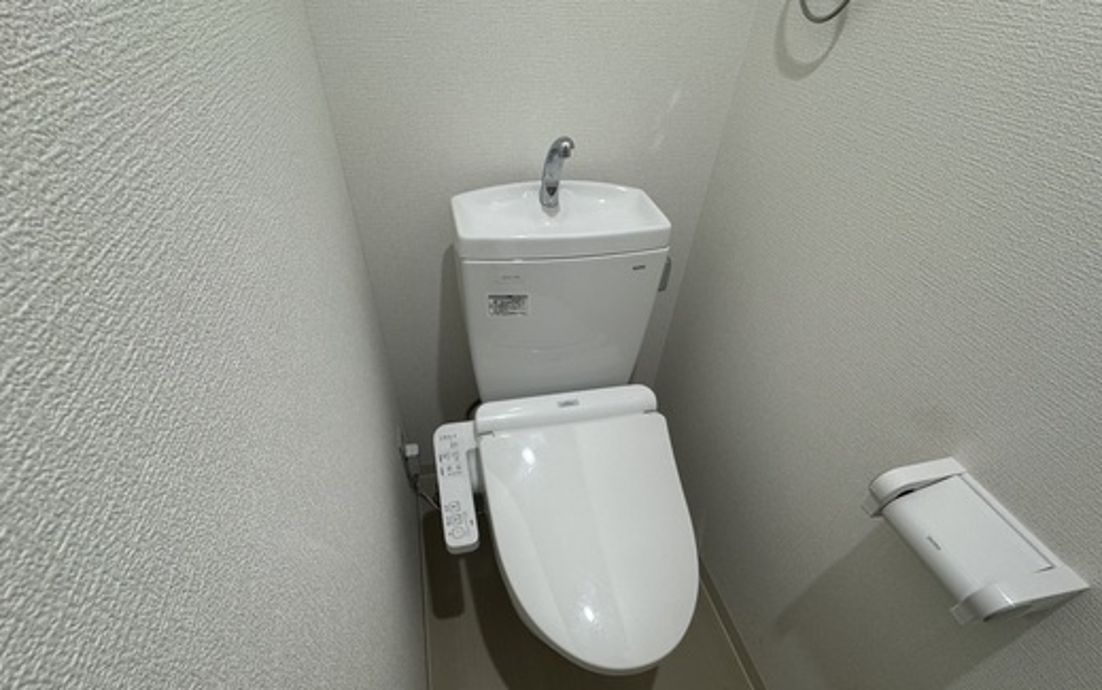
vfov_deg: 70.0
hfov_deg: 97.8
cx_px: 539
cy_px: 439
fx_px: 481
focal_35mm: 16
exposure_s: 1/120
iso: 200
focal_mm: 2.22
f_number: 2.2
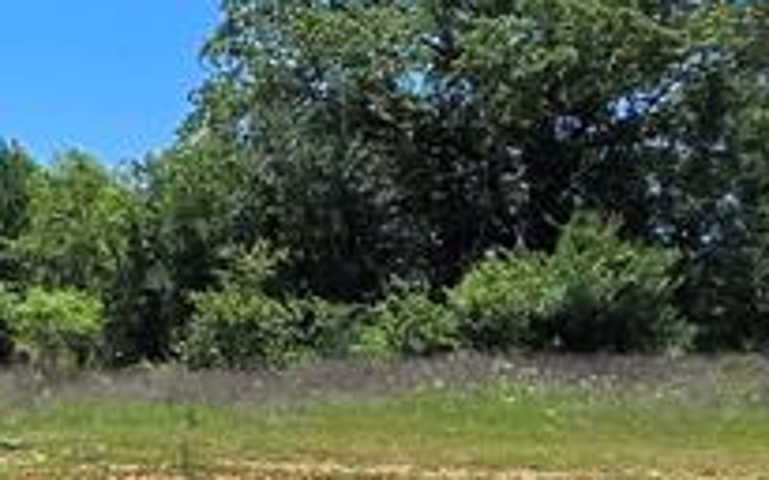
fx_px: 1446
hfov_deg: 22.4
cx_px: -484
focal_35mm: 69
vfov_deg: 18.9
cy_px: 225
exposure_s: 1/2443
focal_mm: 2.2
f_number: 2.2
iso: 50
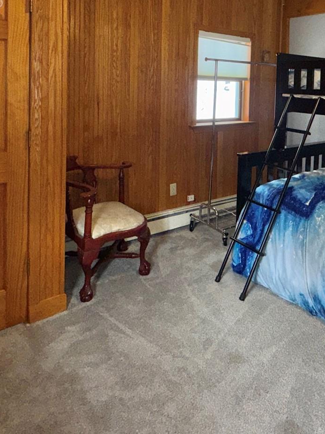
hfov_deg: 43.9
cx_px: 245
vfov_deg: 55.3
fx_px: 388
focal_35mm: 31
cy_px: 105
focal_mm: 2.22
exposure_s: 1/122
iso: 80
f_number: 2.2
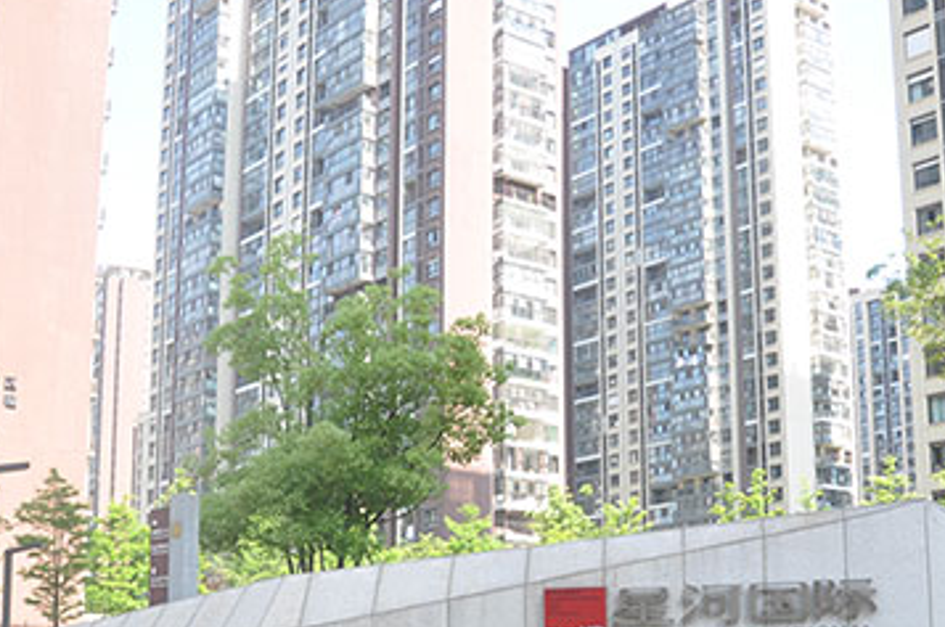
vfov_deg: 25.2
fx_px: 1389
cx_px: 635
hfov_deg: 37.1
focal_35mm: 53
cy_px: 470
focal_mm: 18
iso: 200
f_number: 7.1
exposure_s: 1/200
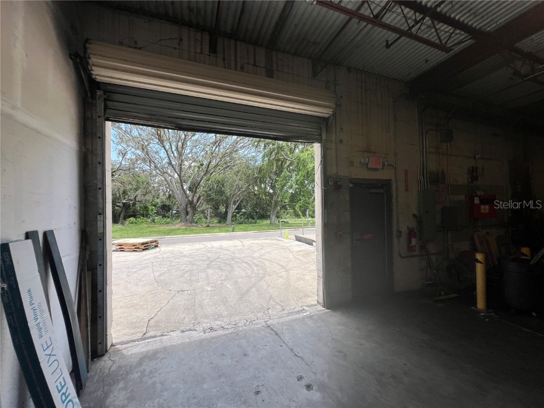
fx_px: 204
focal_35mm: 13
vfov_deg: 89.9
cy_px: 204
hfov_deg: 106.2
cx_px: 272
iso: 32
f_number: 1.8
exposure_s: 1/797
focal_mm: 1.57
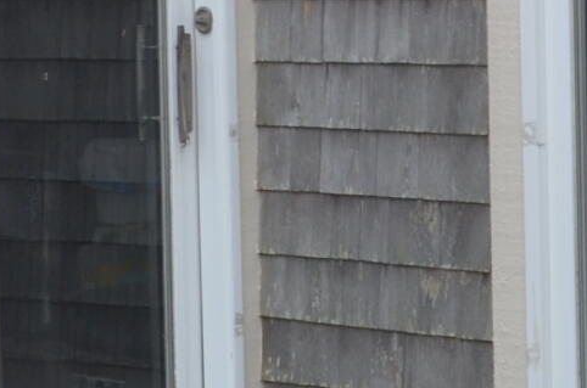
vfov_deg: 8.0
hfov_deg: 12.1
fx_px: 2733
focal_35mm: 168
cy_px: -116
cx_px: 588
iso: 200
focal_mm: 18
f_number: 6.3
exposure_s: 1/160
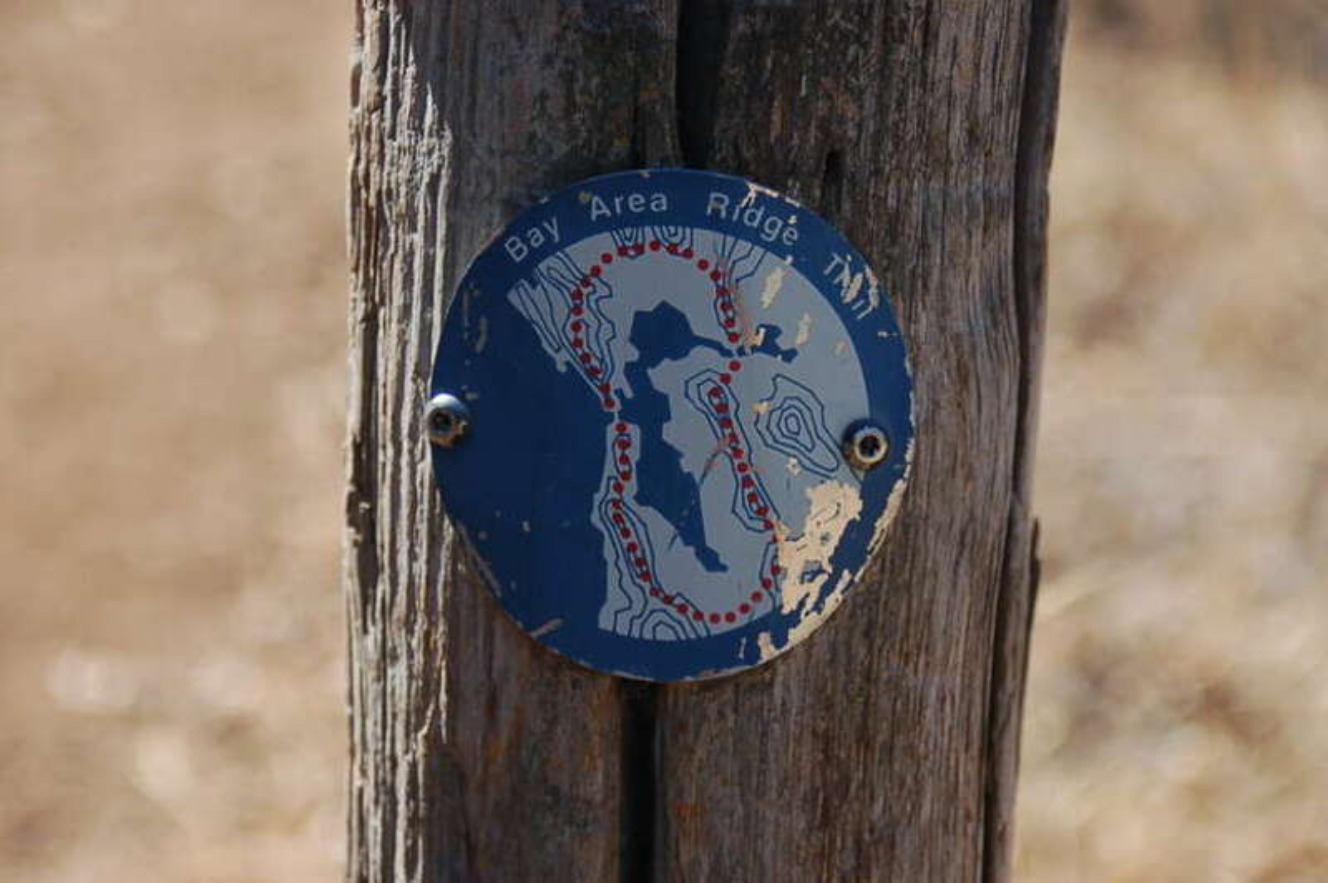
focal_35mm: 112
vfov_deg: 12.2
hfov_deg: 18.2
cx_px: 664
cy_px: 442
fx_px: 4146
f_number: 5.6
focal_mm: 75
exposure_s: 1/400
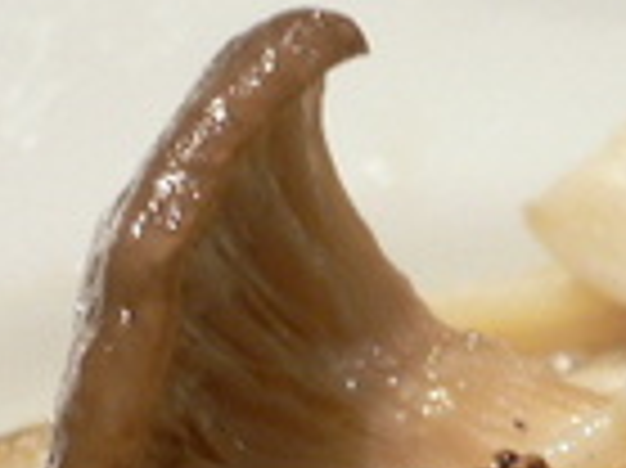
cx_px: 585
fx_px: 2277
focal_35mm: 126
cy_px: 835
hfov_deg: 15.4
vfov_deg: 11.0
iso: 100
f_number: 2.8
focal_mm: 5.8
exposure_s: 1/10
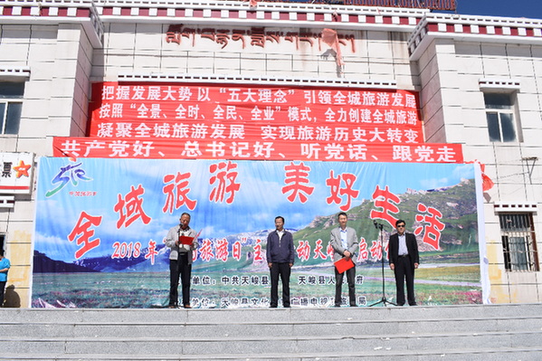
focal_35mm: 34
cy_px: 180
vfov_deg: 38.3
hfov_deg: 55.1
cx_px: 271
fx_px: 519
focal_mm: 23
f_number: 11
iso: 200
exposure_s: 1/500
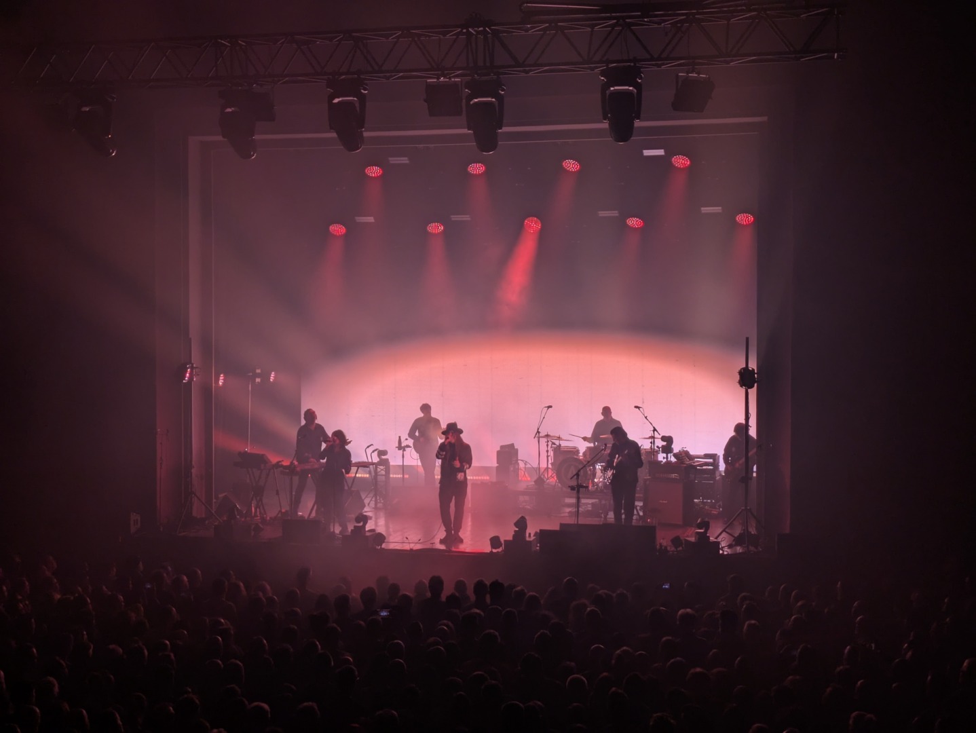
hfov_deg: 37.5
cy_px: 366
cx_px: 488
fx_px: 1439
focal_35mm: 51
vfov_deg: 28.6
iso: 51
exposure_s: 1/232
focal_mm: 5.43
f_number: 1.89
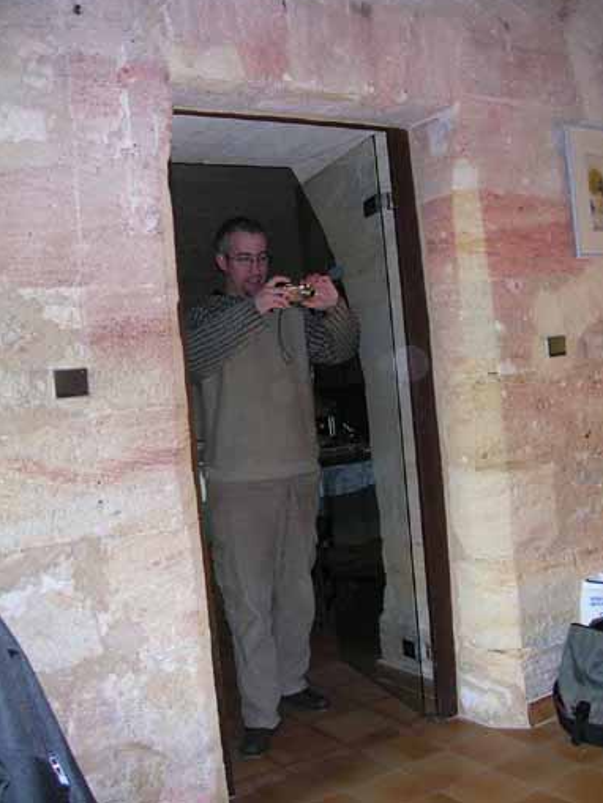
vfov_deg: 49.0
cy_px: 392
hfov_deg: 37.7
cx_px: 305
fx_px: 882
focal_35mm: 38
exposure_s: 1/60
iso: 161
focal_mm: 5.6
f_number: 2.7
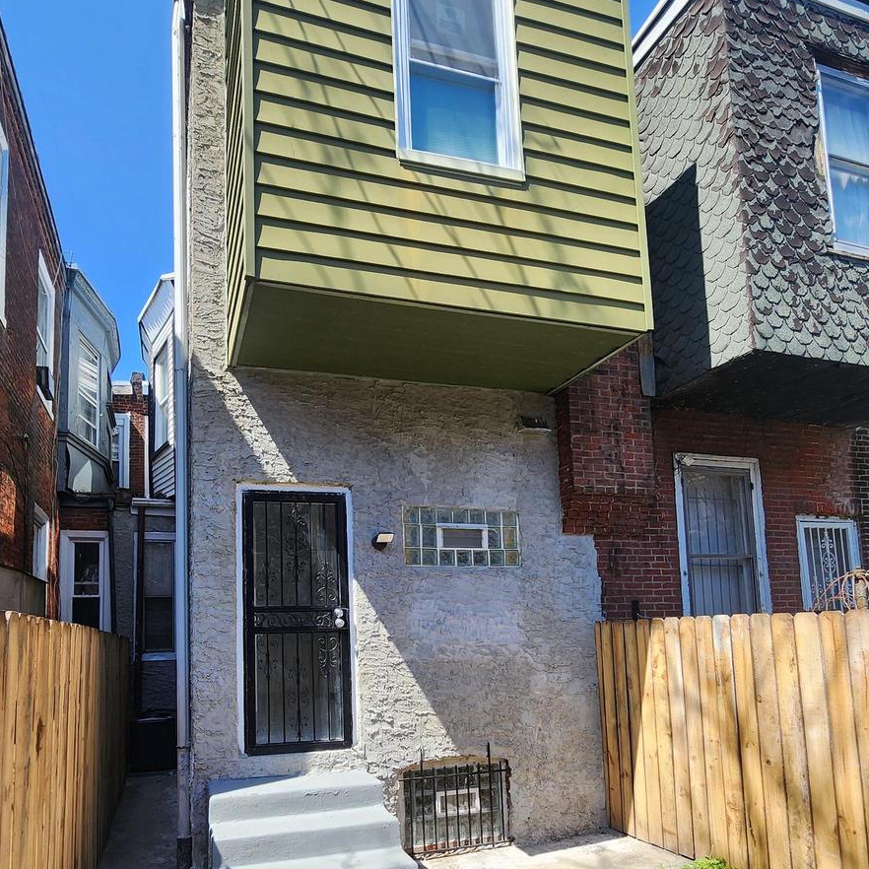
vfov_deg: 72.4
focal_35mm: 20
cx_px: 350
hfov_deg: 74.1
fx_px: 568
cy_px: 585
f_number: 2.2
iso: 50
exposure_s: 1/841
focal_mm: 2.2
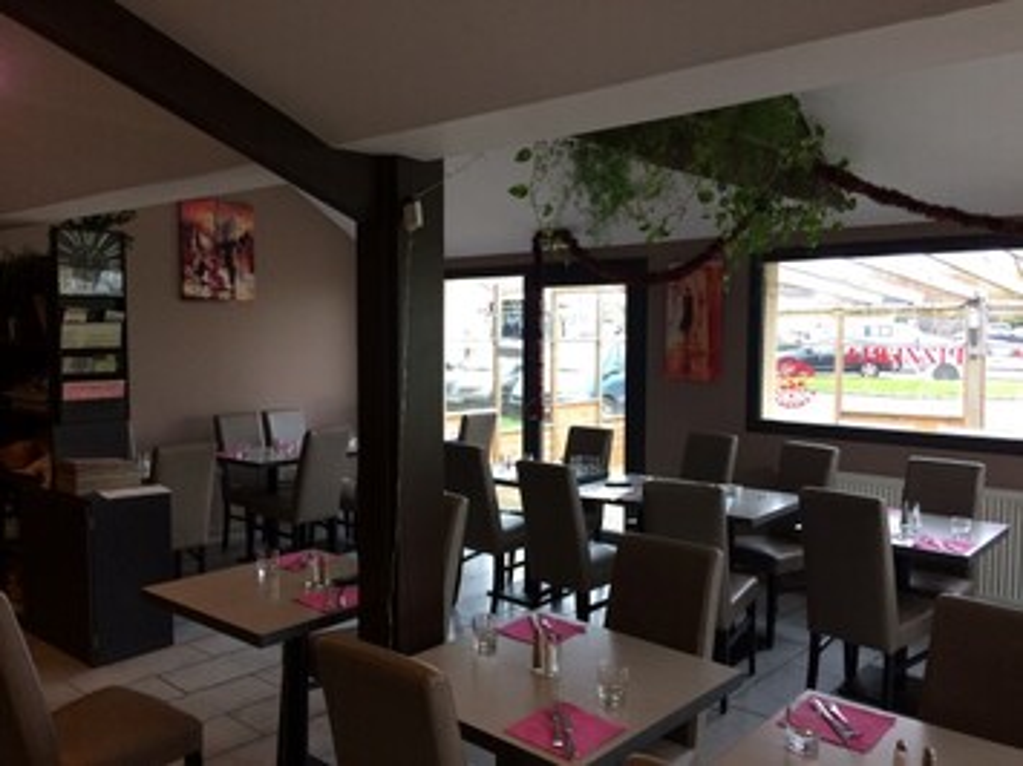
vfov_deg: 48.2
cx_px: 512
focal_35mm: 29
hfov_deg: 61.7
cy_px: 383
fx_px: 857
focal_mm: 4.15
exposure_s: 1/33
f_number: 2.2
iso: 64
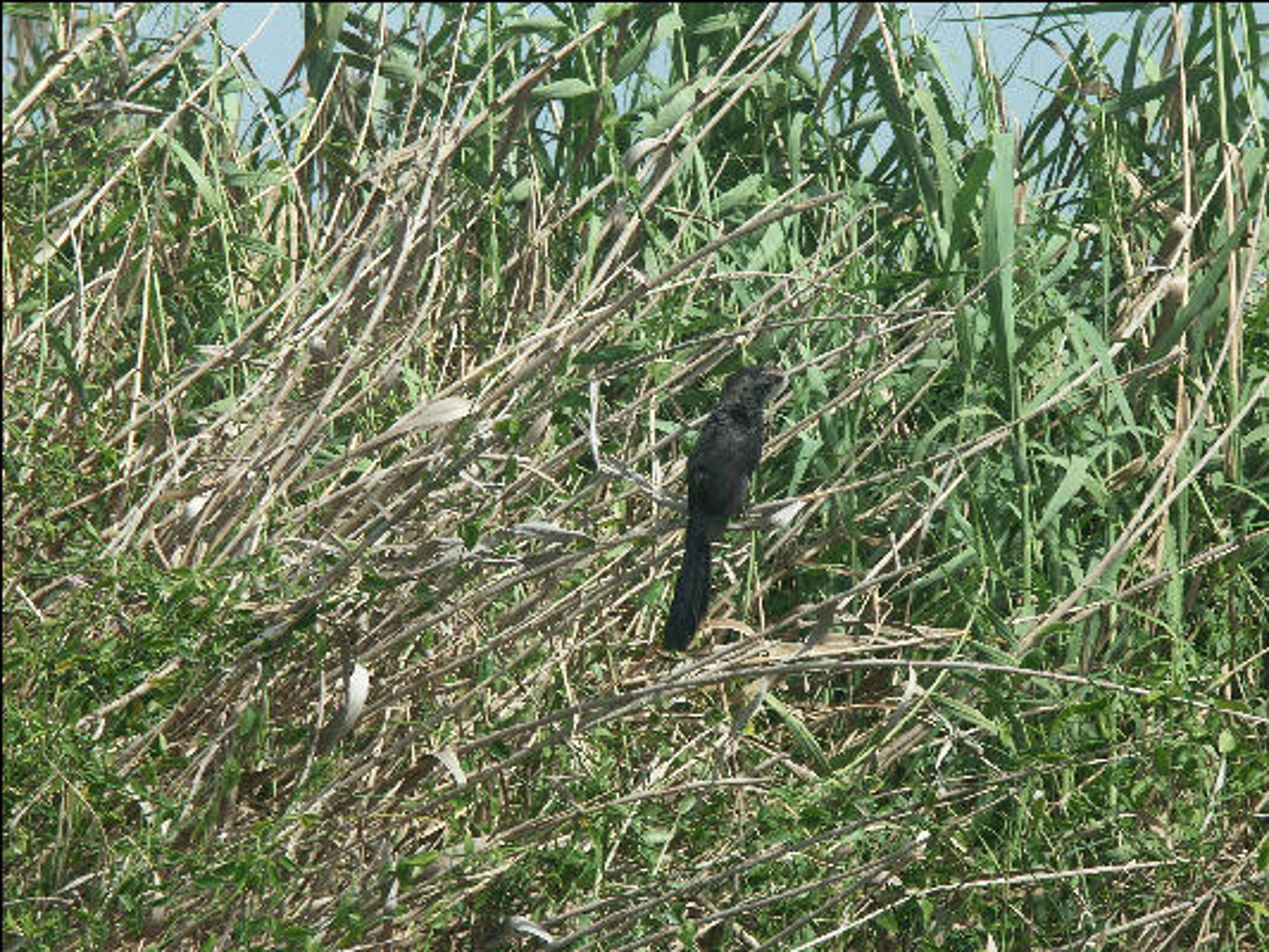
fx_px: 7297
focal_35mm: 199
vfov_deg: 7.5
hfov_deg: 9.9
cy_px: 476
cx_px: 634
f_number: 6.3
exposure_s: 1/500
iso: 100
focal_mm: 50.27
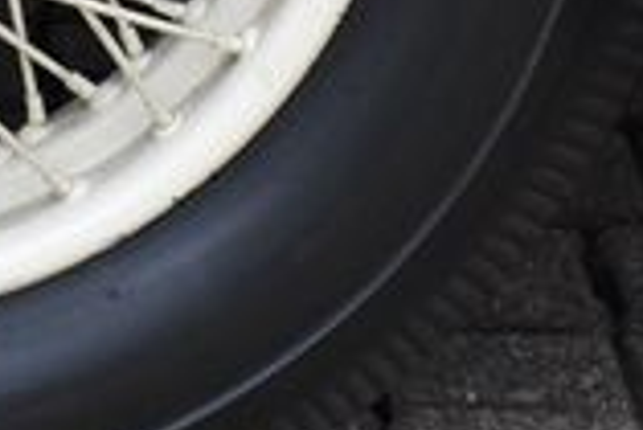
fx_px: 6579
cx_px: -188
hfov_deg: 5.6
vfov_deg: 3.7
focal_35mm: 368
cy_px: -303
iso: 800
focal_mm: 60
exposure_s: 1/400
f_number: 8
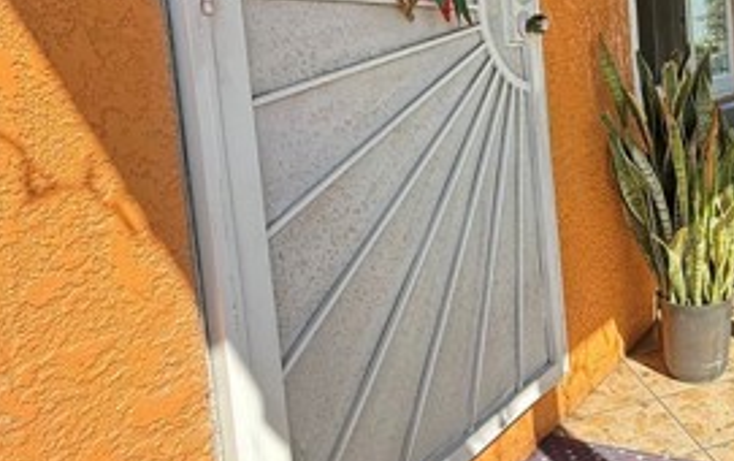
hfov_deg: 48.5
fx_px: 701
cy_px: 114
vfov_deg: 35.5
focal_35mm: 35
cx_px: 680
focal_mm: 2.22
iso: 64
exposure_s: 1/400
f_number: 2.2
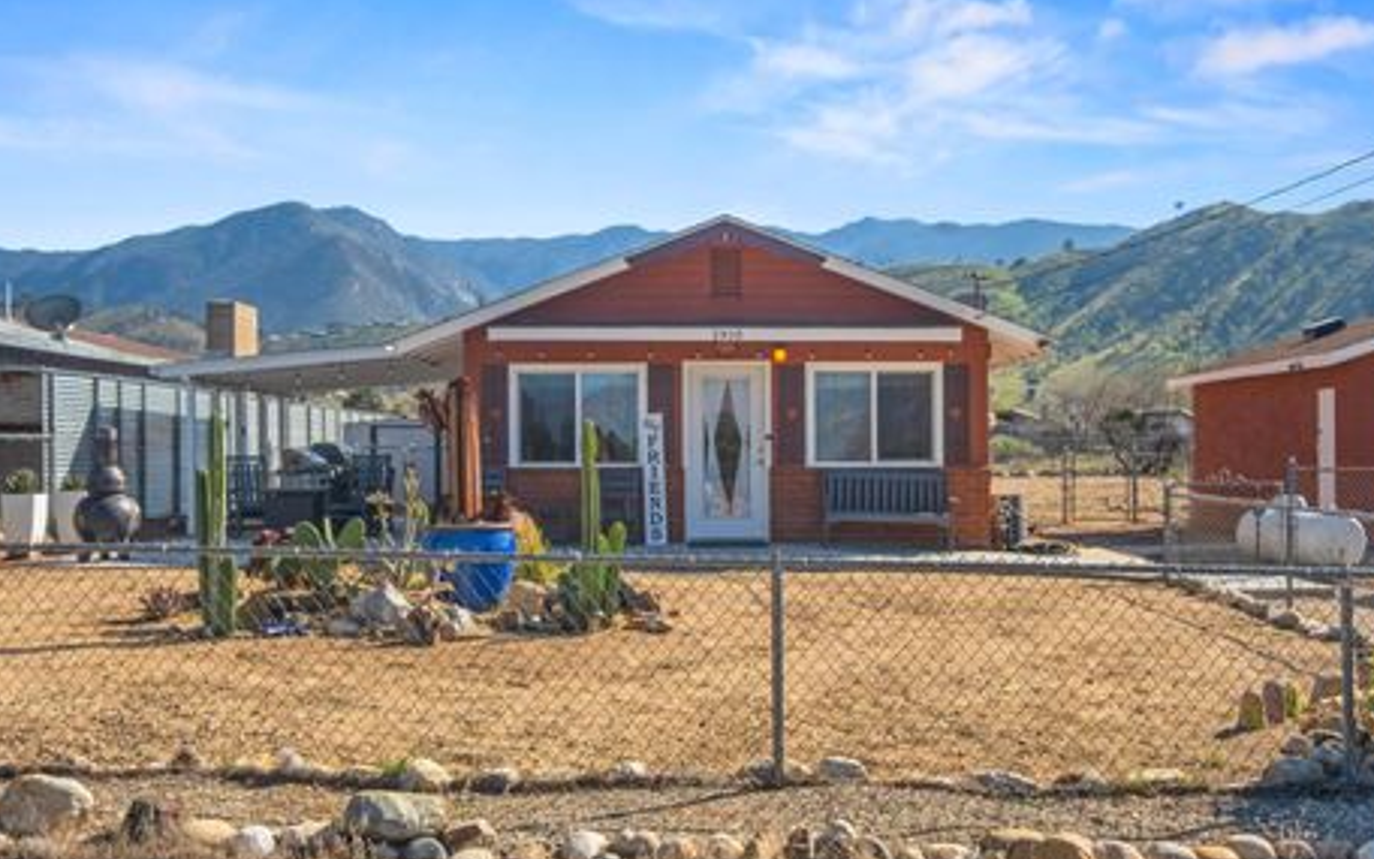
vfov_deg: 33.6
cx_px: 678
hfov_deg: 51.5
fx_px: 1423
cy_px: 442
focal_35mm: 38
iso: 250
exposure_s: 1/250
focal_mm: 22.9
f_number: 9
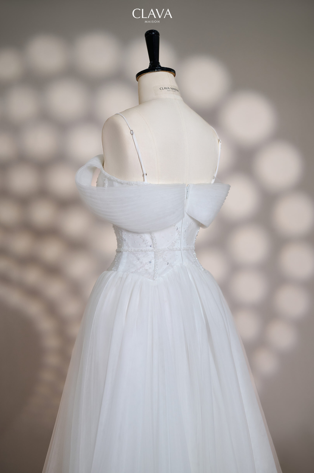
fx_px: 655
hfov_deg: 27.0
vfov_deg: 39.6
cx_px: 157
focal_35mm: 50
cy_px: 236
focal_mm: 50
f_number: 2.8
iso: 320
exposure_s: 1/200
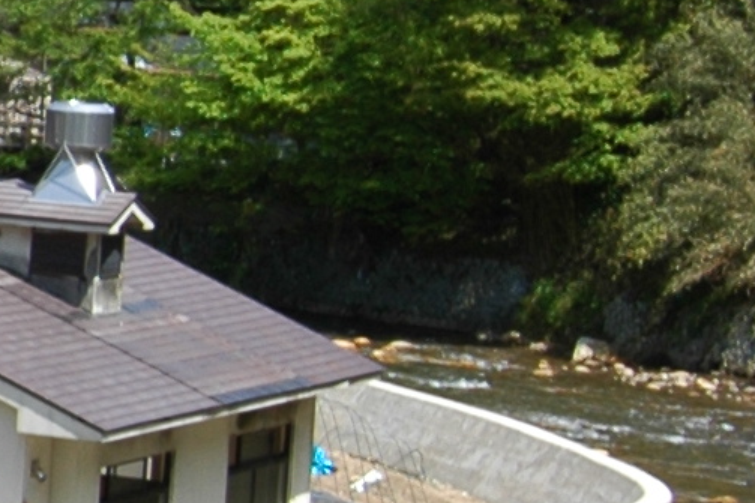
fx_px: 4885
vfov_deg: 5.9
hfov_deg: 7.8
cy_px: 2
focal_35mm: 233
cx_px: -1438
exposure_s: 1/80
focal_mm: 26
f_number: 18
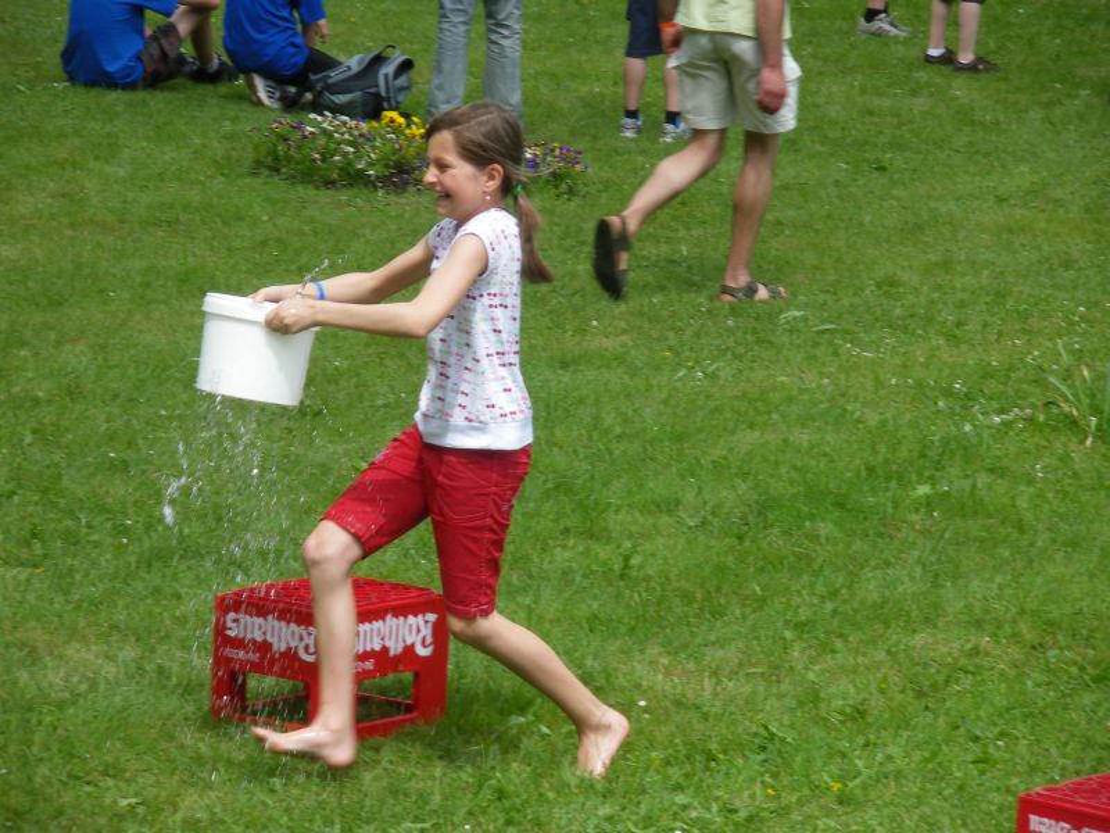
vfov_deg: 10.0
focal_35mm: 148
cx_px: 555
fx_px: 4746
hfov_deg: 13.3
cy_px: 416
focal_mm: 26.2
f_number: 5.4
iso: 80
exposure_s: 1/250
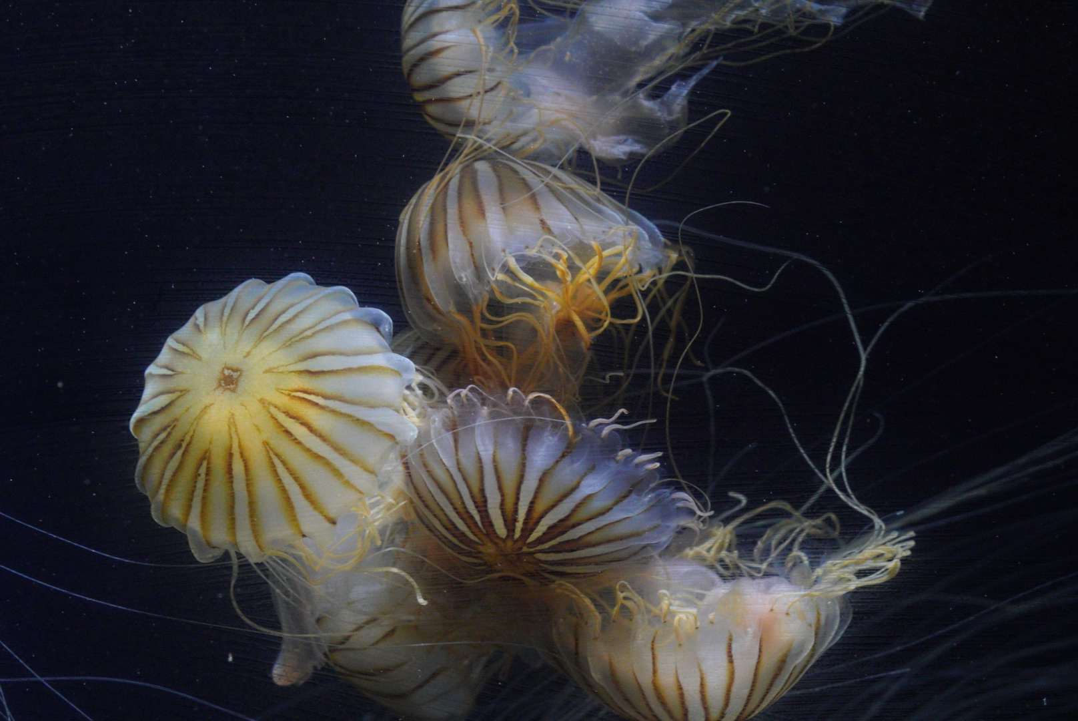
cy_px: 360
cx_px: 539
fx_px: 4045
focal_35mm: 135
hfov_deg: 15.2
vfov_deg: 10.2
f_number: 5.6
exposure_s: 1/160
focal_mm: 90
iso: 4000
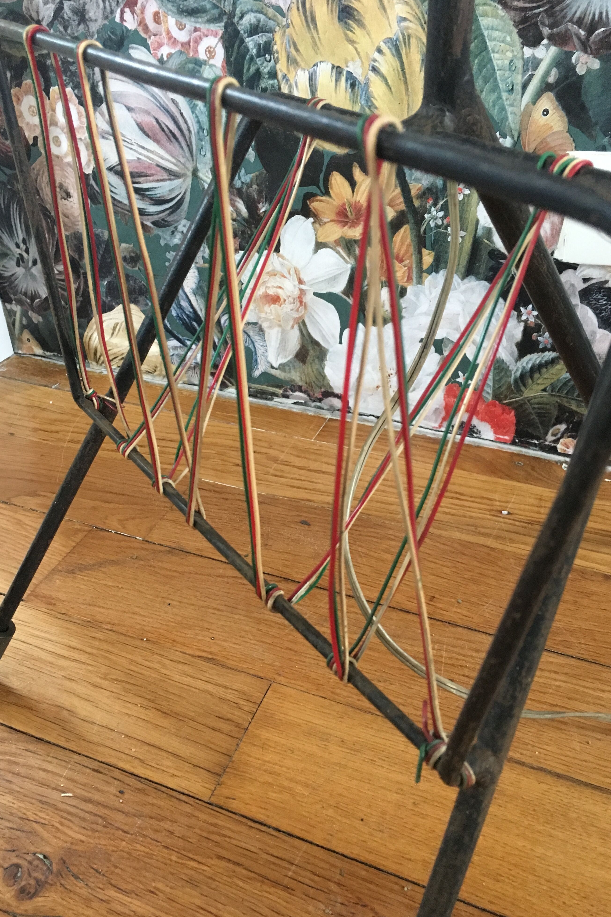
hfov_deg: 42.3
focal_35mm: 31
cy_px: 459
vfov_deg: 60.3
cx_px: 279
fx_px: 789
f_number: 2.2
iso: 200
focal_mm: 4.15
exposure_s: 1/25
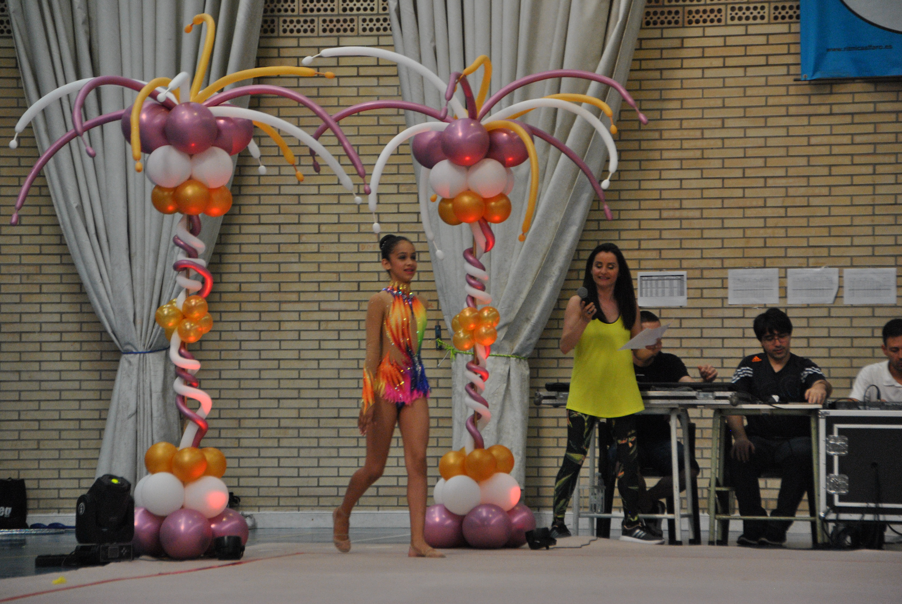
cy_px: 302
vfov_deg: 9.0
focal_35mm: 153
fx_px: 3838
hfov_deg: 13.4
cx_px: 451
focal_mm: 102
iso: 800
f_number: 5.6
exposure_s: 1/320
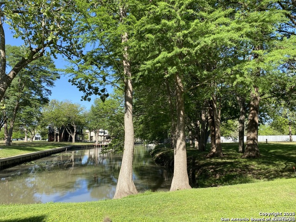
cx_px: 148
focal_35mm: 26
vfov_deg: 53.1
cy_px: 111
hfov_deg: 67.3
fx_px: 222
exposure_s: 1/1114
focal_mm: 4.25
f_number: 1.8
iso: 32
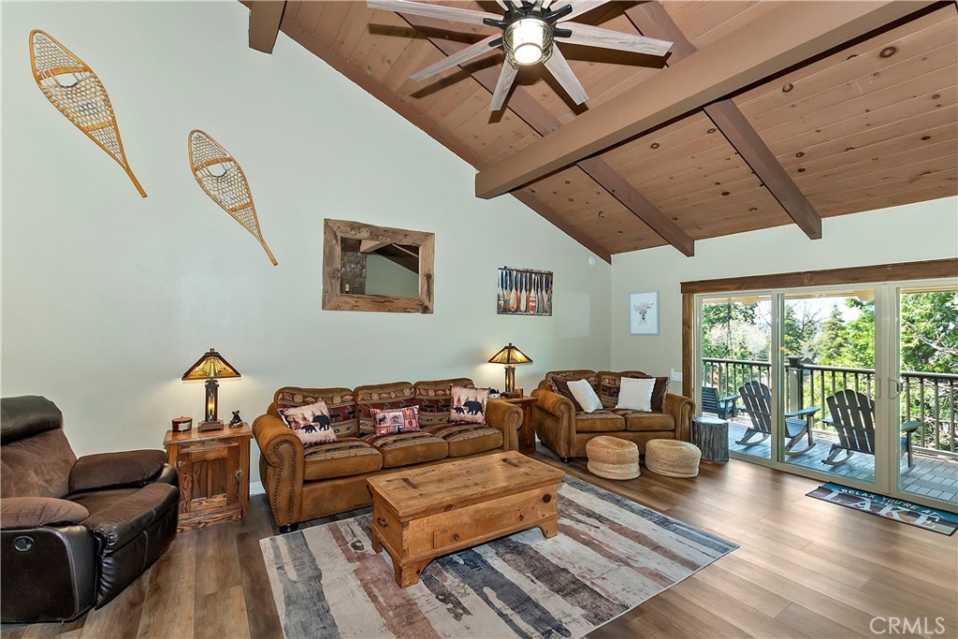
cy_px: 320
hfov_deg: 100.4
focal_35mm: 15
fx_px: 399
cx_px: 479
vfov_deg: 77.3
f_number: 8
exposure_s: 1/30
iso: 400
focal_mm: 10
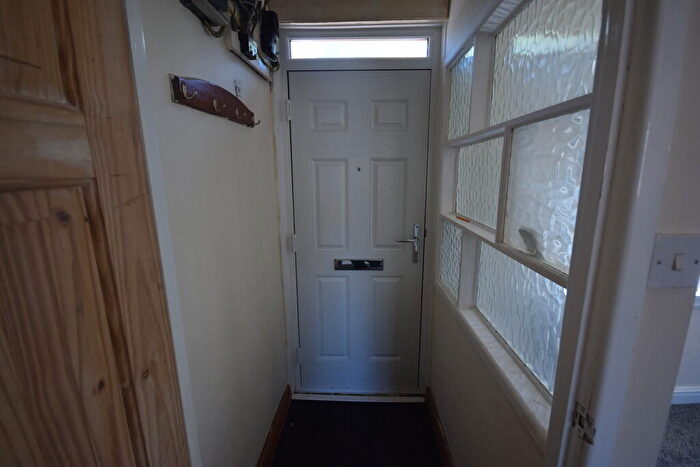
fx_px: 292
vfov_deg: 77.4
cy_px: 234
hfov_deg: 100.4
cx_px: 350
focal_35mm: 15
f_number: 4
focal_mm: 10
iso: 400
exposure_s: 1/60
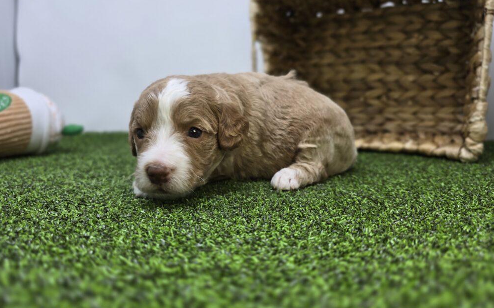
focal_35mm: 25
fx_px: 337
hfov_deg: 72.6
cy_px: 155
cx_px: 243
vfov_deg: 49.3
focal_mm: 6.3
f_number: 1.7
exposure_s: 1/120
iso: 50
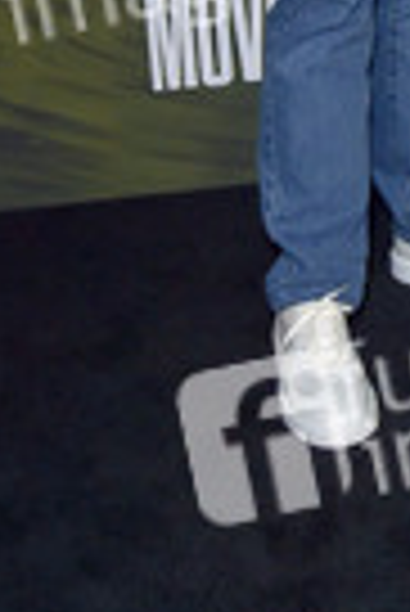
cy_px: -256
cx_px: 543
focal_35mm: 94
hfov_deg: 14.0
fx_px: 1602
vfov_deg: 19.4
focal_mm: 32
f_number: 6.3
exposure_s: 1/200
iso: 800
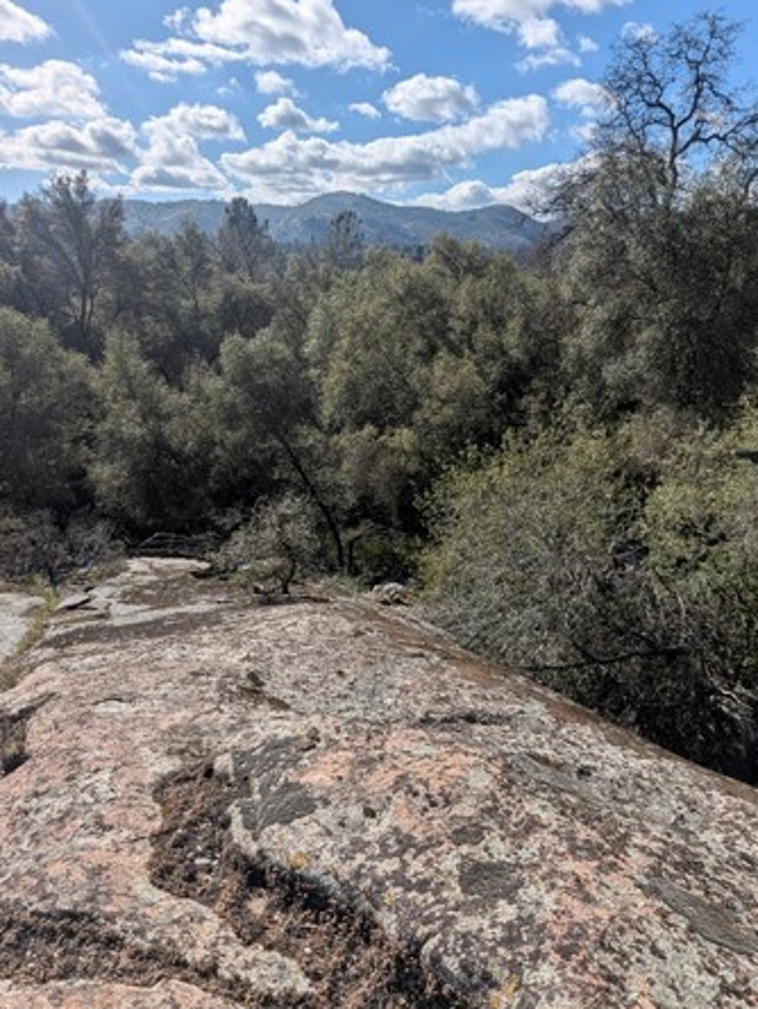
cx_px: 413
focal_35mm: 23
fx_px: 671
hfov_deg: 58.8
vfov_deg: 73.9
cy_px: 526
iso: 47
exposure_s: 1/3984
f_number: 2.2
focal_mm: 2.22
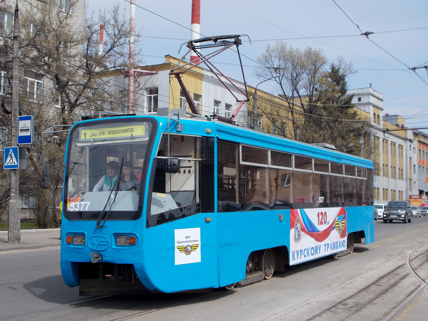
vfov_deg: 29.1
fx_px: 618
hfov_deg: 38.2
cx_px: 214
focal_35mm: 50
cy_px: 160
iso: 80
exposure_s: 1/100
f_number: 11.3
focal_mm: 9
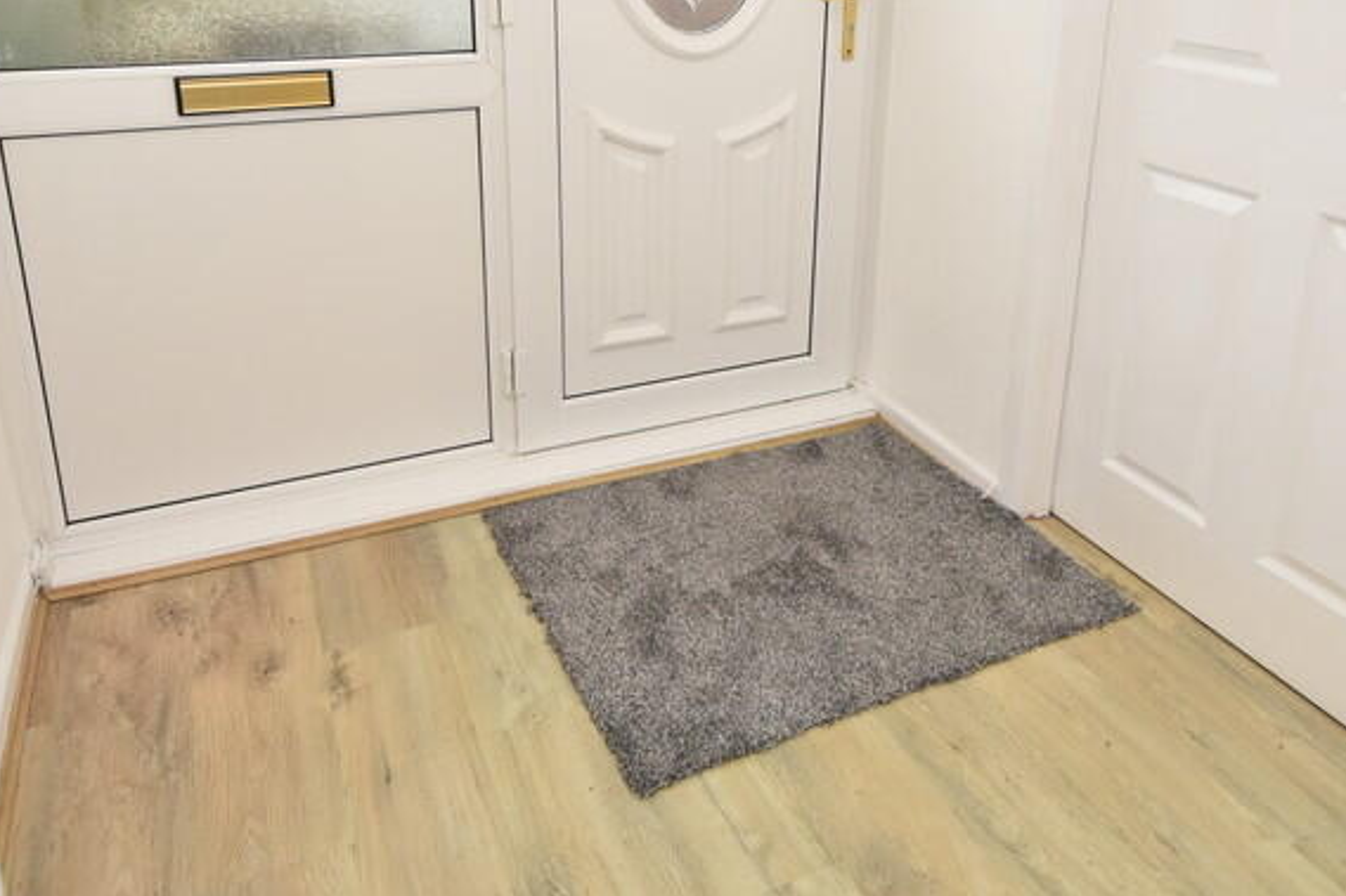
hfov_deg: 67.3
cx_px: 721
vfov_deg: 45.7
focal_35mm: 27
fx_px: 1009
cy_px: 195
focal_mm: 10
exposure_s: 1/125
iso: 800
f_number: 5.6
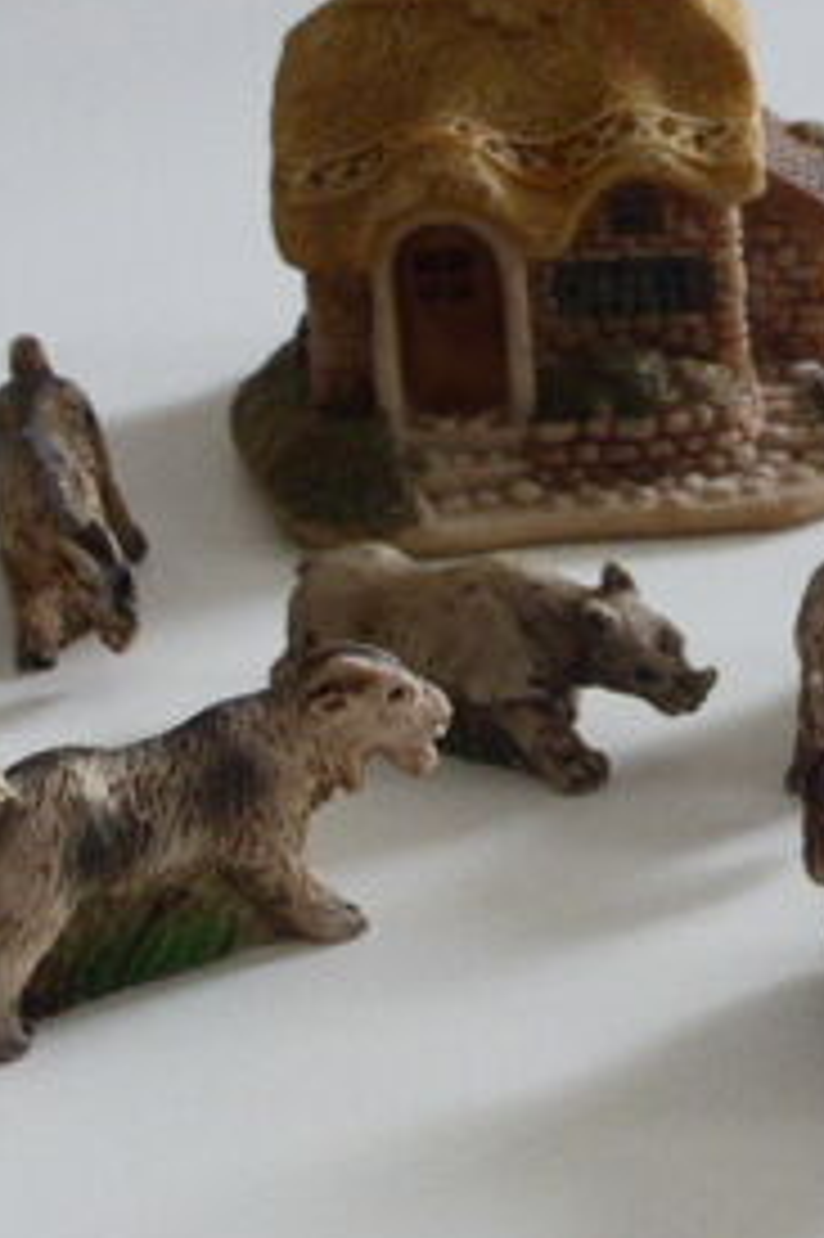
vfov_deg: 17.4
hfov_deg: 11.6
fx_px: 4056
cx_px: 635
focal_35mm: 118
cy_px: 567
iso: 400
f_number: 4.8
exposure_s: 1/50
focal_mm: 11
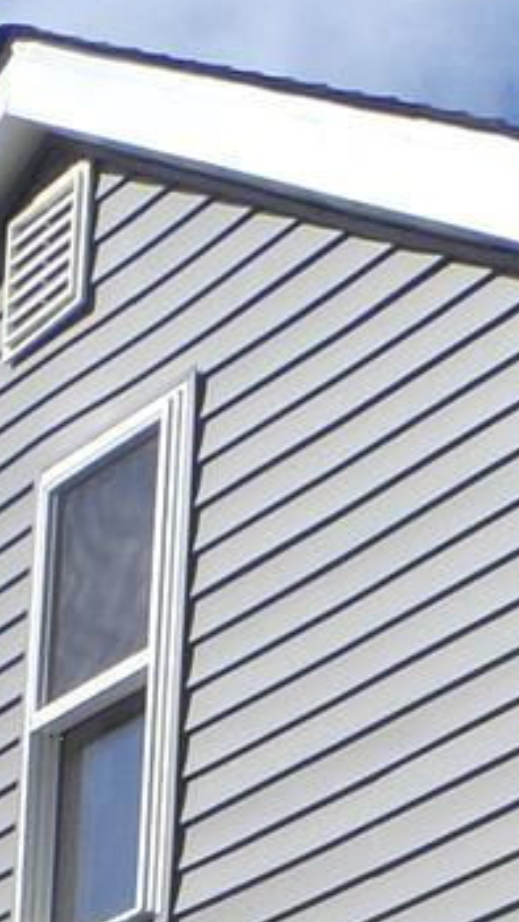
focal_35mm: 153
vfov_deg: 12.5
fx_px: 3741
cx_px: 516
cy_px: 1815
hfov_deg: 7.9
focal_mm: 4
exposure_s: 1/1000
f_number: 4.5
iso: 80
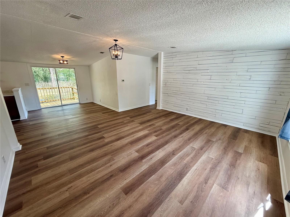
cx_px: 145
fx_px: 117
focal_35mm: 14
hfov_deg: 102.1
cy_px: 108
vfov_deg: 85.7
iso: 125
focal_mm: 2.22
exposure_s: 1/120
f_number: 2.2
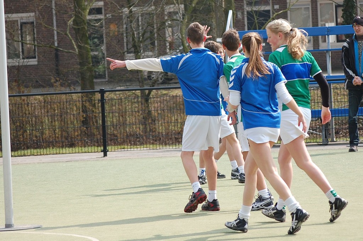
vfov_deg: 9.9
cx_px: 182
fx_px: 1390
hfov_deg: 14.9
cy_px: 120
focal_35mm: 138
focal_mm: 92
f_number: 4.5
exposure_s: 1/1000
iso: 360
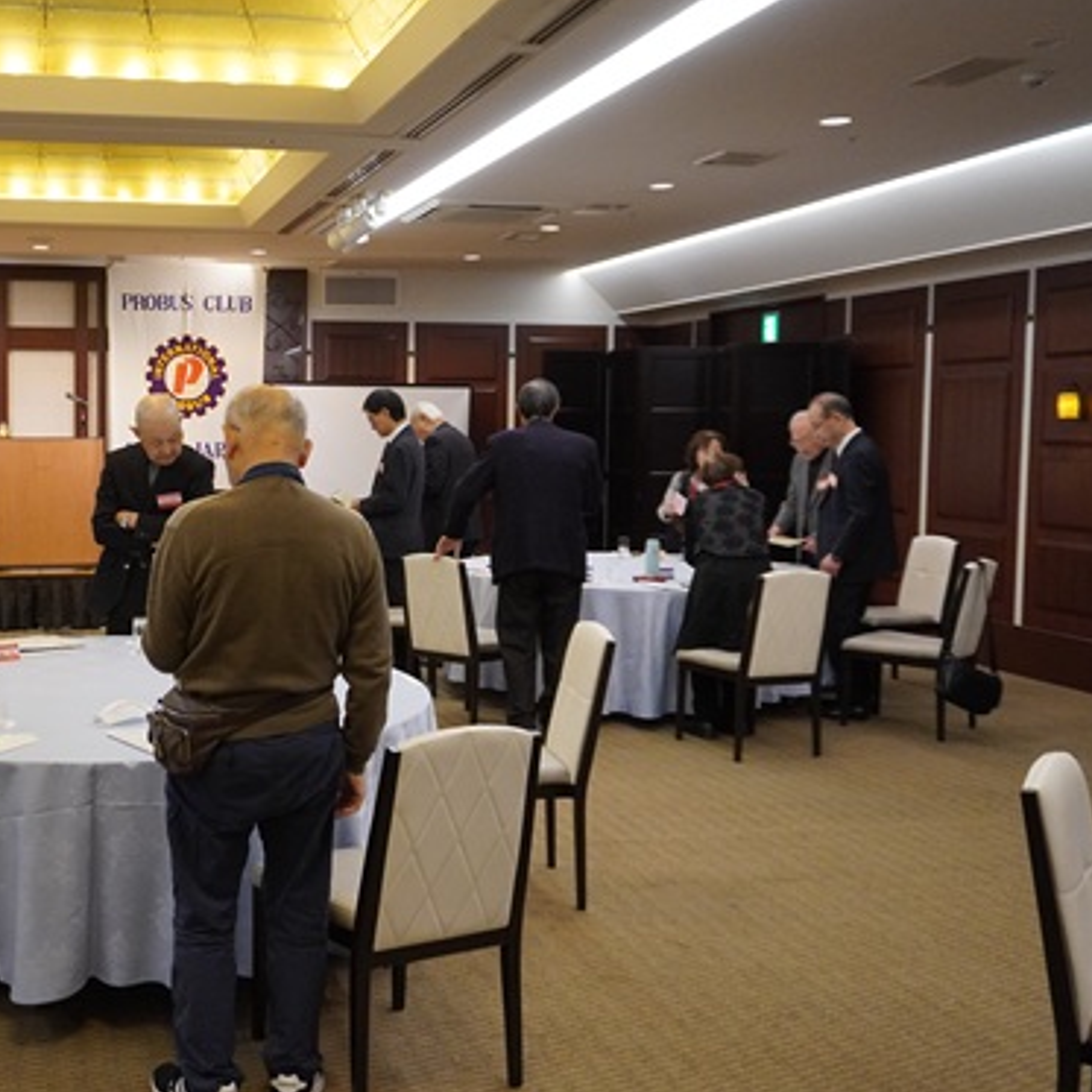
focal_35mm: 41
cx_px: 246
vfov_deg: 40.9
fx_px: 1463
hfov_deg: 39.6
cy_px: 512
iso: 2500
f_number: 4
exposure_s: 1/160
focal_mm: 20
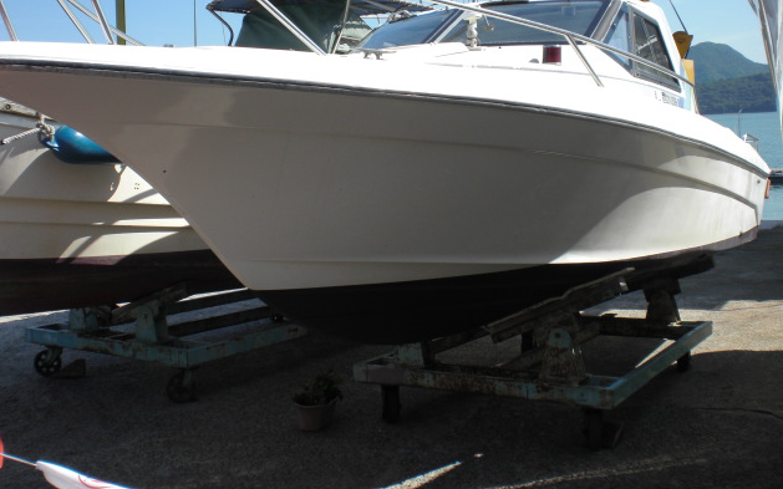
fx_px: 875
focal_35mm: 41
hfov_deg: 48.2
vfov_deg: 31.2
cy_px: 202
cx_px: 386
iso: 64
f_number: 5.6
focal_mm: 6.3
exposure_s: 1/250
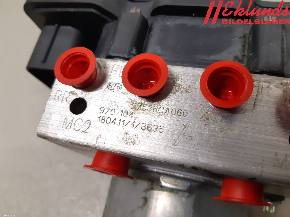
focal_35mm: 26
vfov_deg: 53.1
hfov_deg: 67.3
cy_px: 108
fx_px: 218
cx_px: 145
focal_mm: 3.93
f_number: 1.7
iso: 125
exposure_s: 1/50
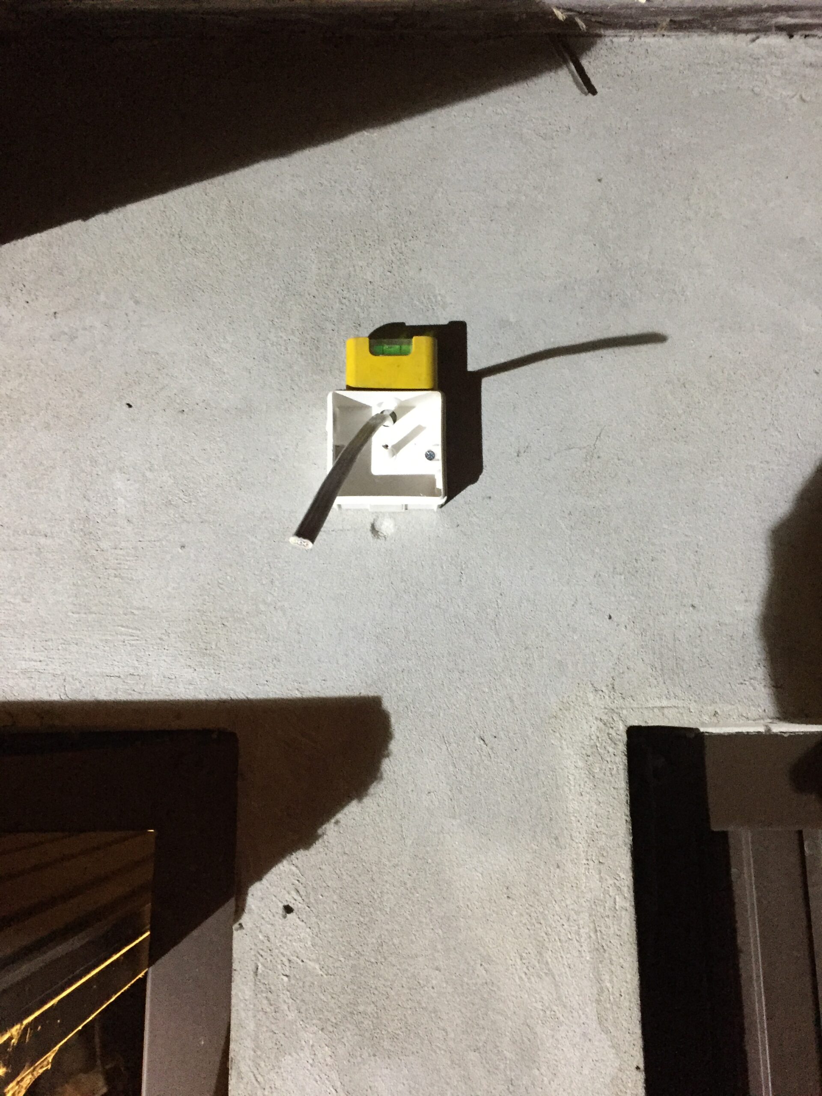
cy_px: 548
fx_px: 918
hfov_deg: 48.2
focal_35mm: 29
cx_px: 411
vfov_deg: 61.7
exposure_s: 1/17
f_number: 2.2
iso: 320
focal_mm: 4.15
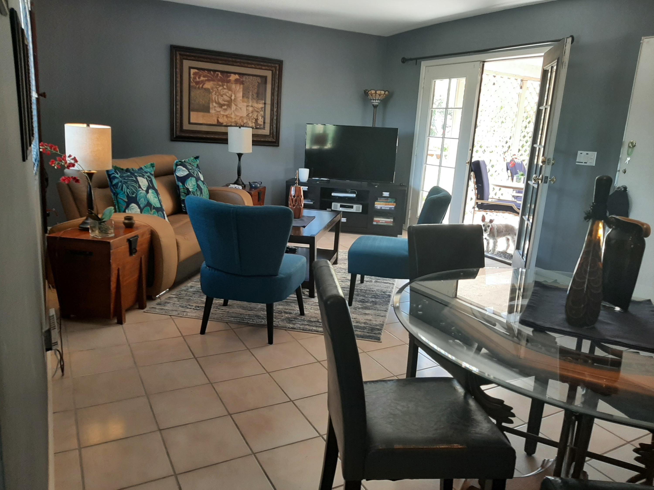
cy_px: 245
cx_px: 327
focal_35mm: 26
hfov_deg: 67.3
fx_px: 491
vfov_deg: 53.1
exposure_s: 1/60
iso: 100
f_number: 1.7
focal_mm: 3.93
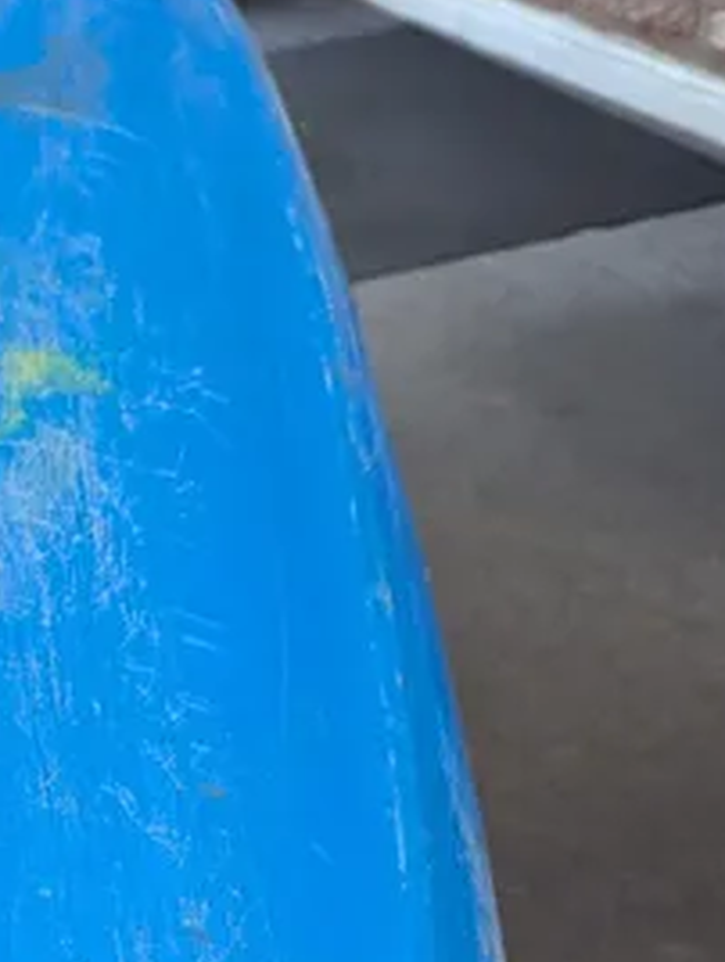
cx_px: -370
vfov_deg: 18.5
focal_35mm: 95
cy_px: 1396
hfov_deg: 14.5
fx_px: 2645
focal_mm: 6.81
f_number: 1.85
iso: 266
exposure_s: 1/100
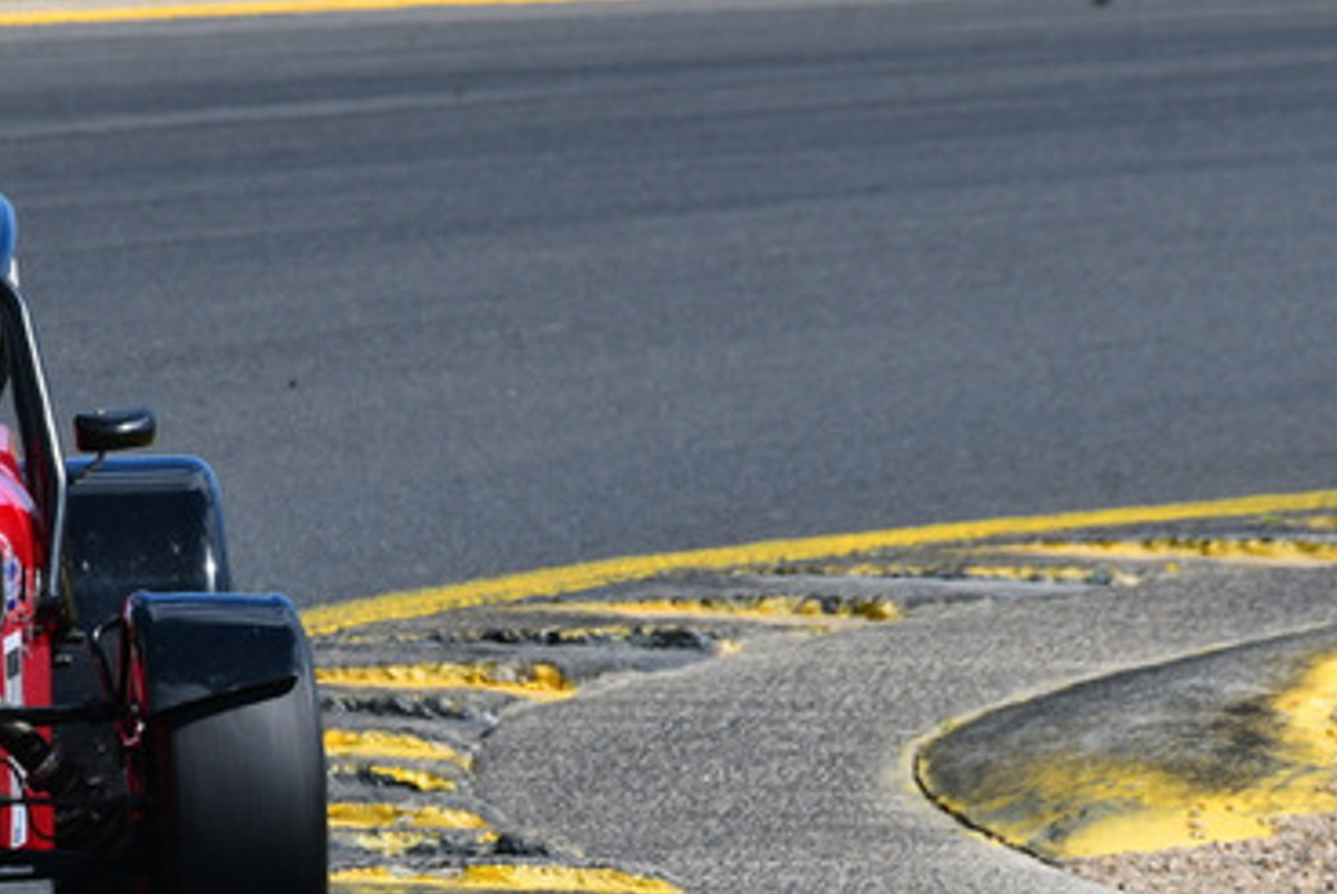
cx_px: 356
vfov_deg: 0.8
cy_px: 538
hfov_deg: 1.3
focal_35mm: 1629
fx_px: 60545
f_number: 10
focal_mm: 500
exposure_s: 1/640
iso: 320
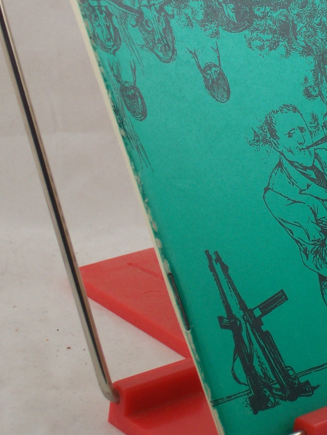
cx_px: 265
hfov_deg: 10.7
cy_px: 83
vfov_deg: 14.2
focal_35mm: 138
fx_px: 1738
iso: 80
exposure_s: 1/80
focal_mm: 13.6
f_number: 4
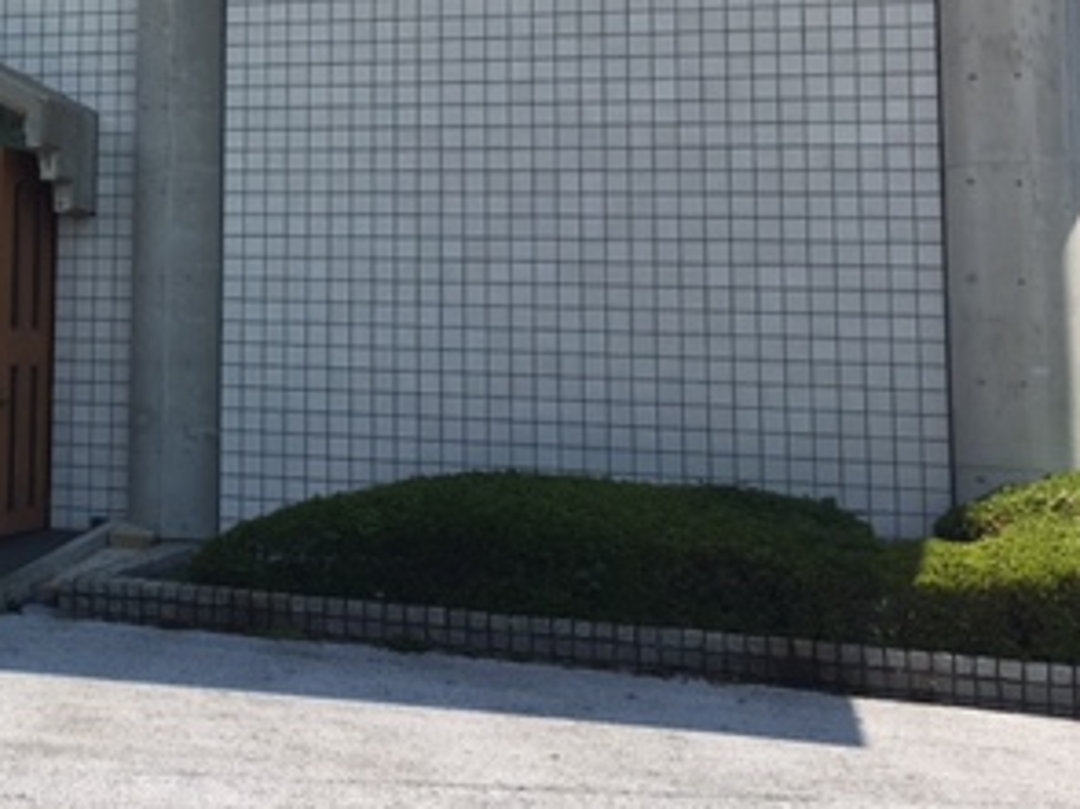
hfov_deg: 28.5
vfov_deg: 22.7
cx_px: -44
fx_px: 1965
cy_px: 88
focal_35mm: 63
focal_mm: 4.15
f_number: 2.2
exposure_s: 1/1241
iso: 25
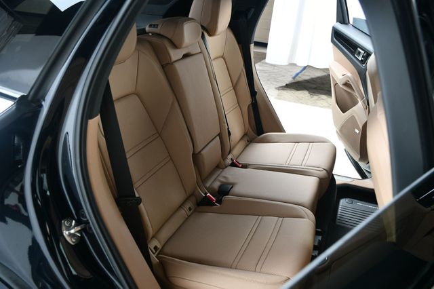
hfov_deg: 55.8
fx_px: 410
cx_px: 217
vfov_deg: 38.8
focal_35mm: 34
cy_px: 144
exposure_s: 1/160
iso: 100
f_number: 5
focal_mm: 23
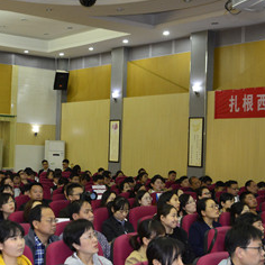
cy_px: 149
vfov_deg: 25.0
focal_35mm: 69
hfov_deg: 24.6
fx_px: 598
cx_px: 48
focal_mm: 32
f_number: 4.5
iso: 1800
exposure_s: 1/60
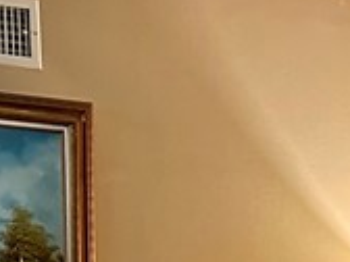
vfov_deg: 8.9
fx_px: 1476
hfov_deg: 12.9
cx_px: 498
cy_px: 688
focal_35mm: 146
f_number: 1.78
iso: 800
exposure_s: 1/60
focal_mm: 6.86
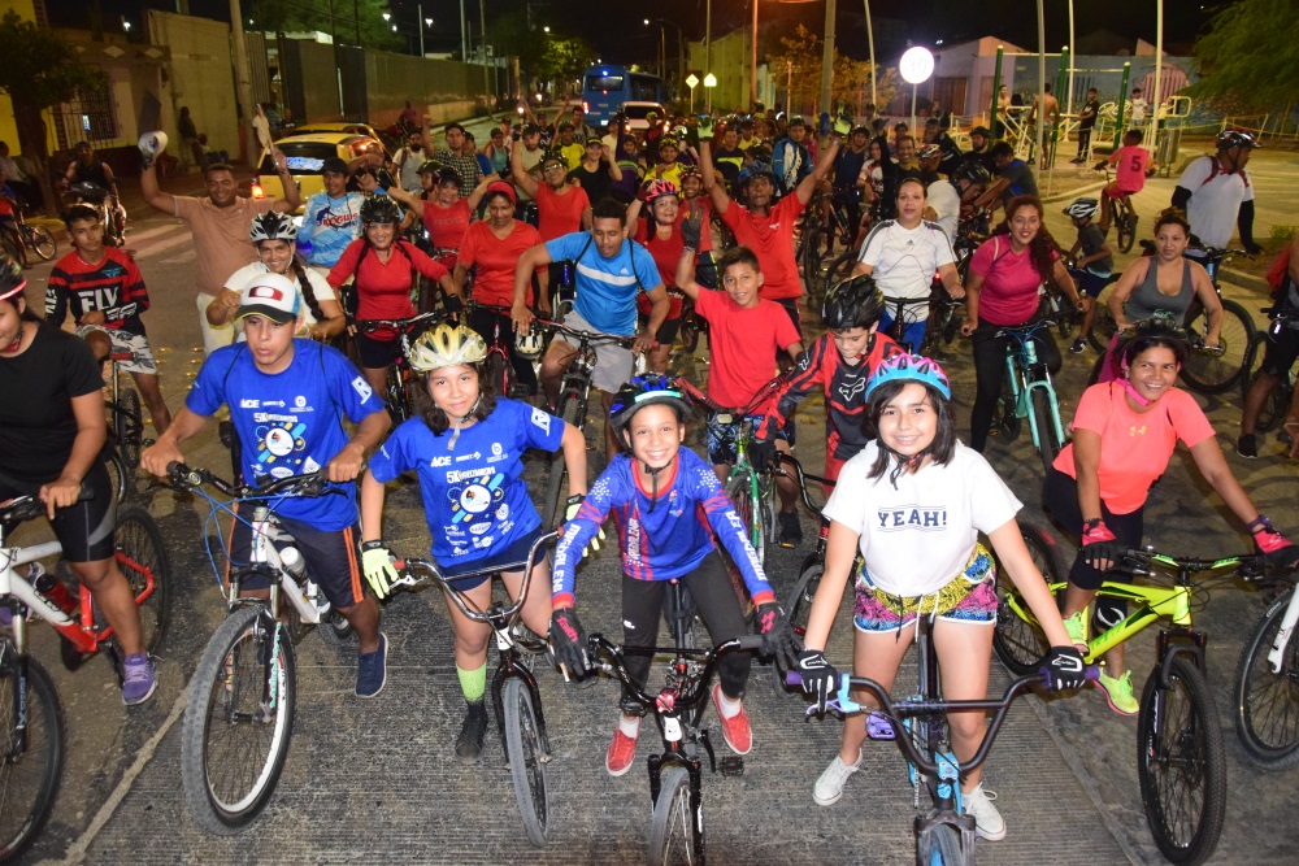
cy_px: 433
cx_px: 650
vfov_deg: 47.9
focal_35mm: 27
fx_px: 974
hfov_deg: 67.4
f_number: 3.5
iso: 5000
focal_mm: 18
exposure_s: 1/60
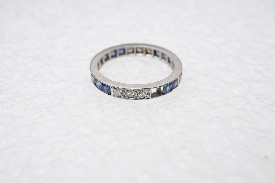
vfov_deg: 29.9
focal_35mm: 45
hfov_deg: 43.6
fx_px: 344
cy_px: 92
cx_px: 138
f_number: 18
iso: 400
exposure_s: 1/125
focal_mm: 30
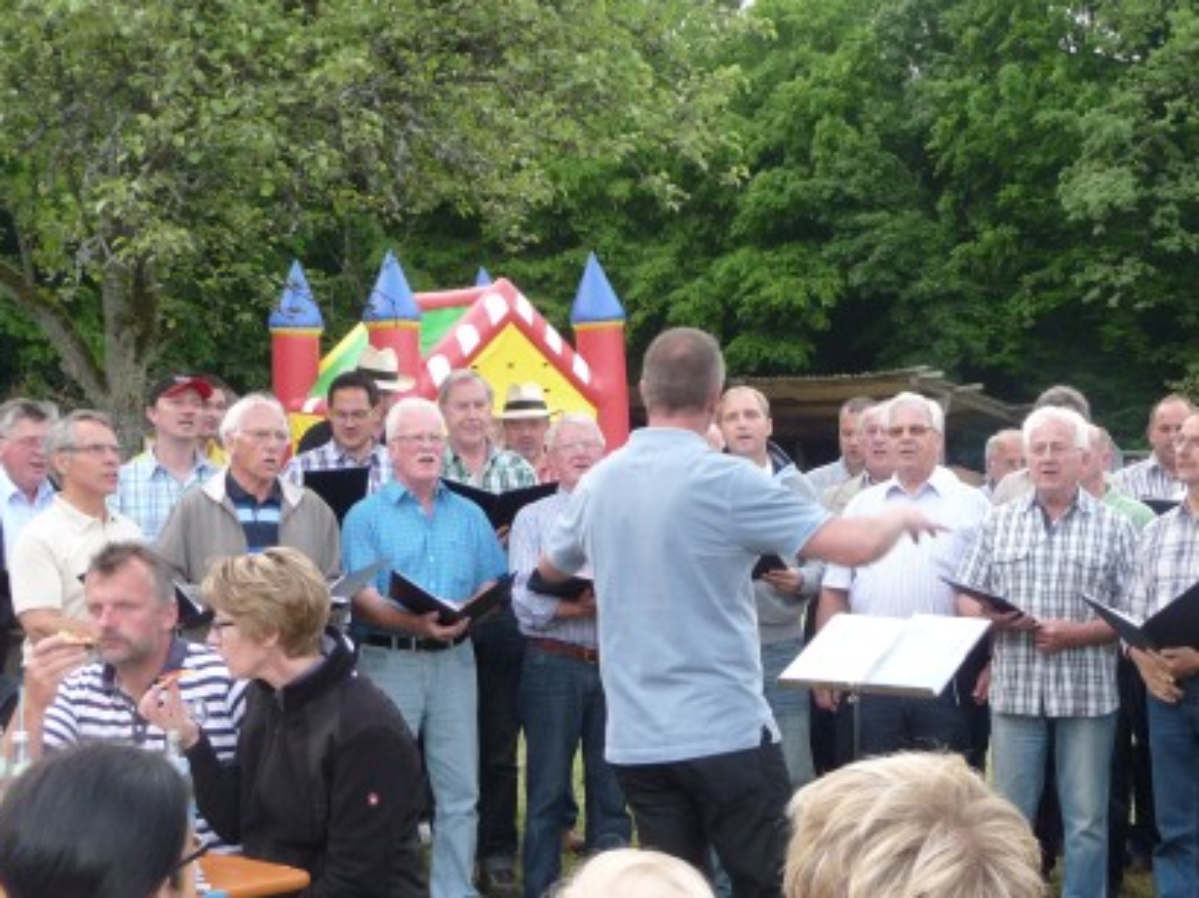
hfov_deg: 30.6
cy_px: 573
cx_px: 766
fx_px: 2181
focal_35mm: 63
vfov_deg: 23.2
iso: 125
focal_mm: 7.1
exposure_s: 1/40
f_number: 4
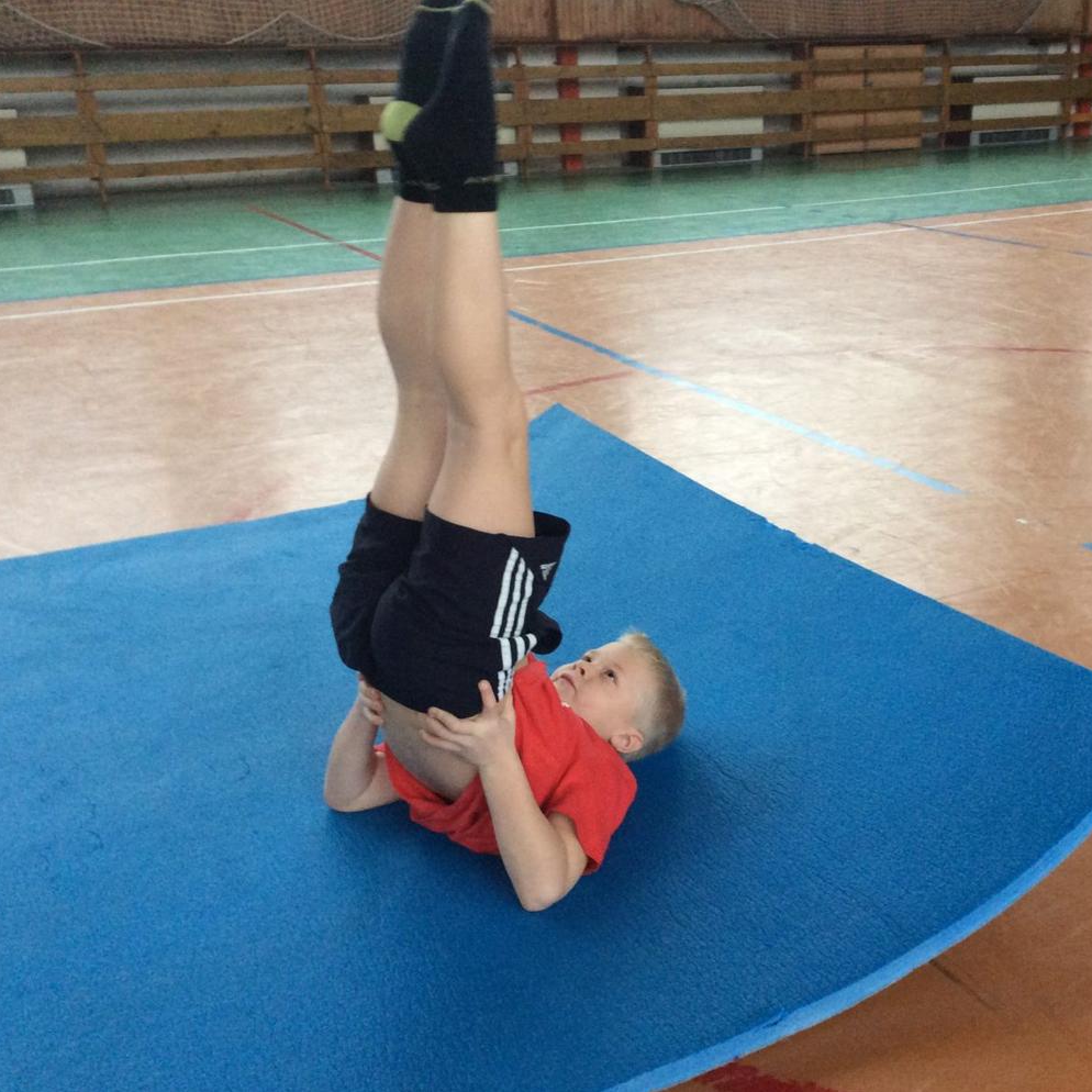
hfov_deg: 43.4
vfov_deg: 43.9
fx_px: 1356
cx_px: 712
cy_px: 547
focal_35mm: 38
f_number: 2.4
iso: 160
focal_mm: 3.3
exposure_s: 1/25
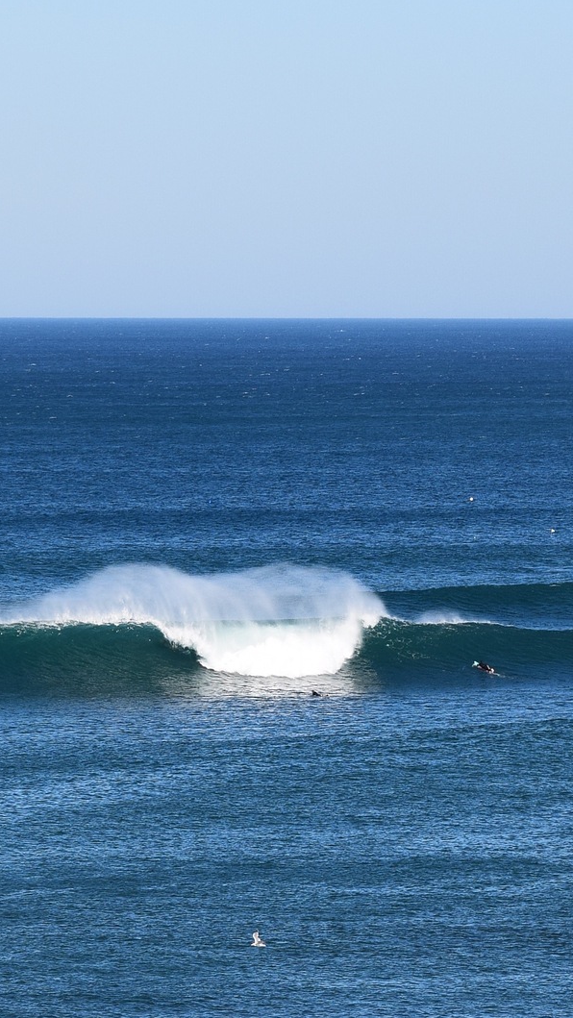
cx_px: 88
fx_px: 5508
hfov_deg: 5.9
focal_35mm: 204
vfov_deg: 10.6
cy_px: 510
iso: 250
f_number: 11
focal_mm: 86
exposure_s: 1/500
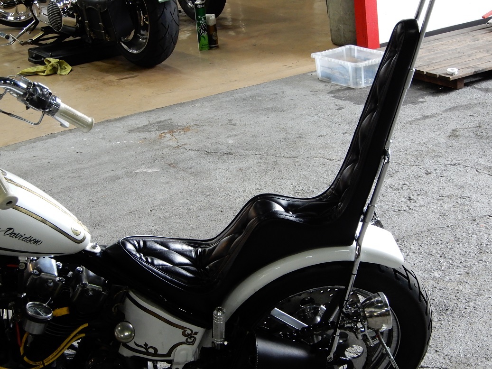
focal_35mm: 95
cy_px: 184
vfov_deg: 15.6
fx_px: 1350
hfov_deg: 20.6
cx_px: 246
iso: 400
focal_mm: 16.9
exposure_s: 1/25
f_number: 5
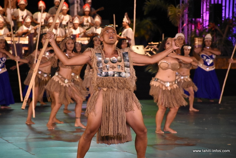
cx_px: 118
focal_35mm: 210
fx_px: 1378
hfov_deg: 9.8
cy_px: 79
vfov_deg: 6.6
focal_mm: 140
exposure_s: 1/320
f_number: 7.1
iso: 6400
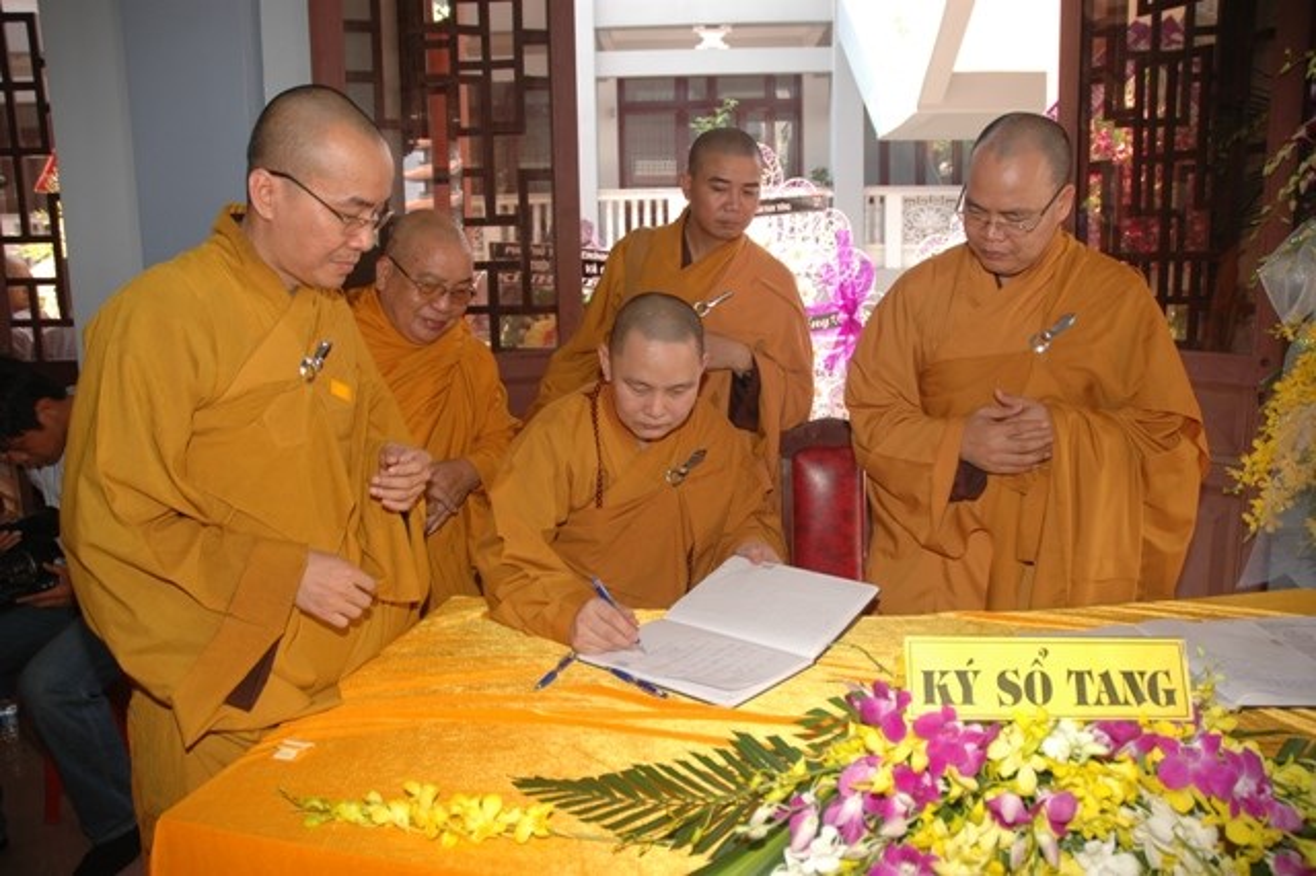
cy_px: 438
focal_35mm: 27
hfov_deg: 67.4
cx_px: 658
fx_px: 986
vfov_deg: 47.9
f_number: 4
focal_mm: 18
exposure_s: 1/60
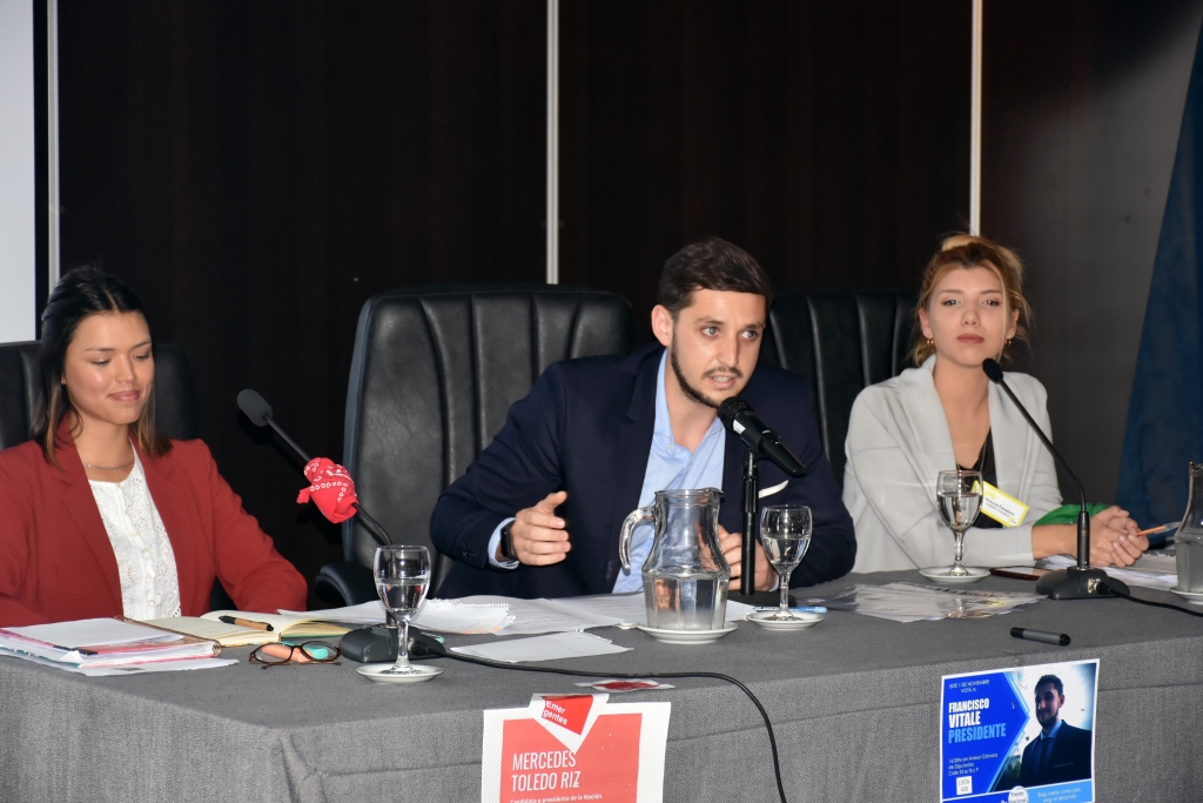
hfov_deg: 18.2
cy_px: 402
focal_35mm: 112
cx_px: 602
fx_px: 3760
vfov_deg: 12.2
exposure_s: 1/60
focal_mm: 75
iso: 800
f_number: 5
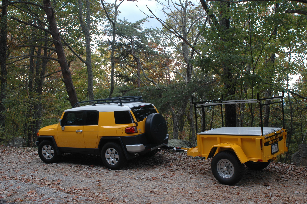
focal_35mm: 36
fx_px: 307
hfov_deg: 53.2
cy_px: 102
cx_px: 154
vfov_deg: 36.8
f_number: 4.5
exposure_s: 1/80
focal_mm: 24
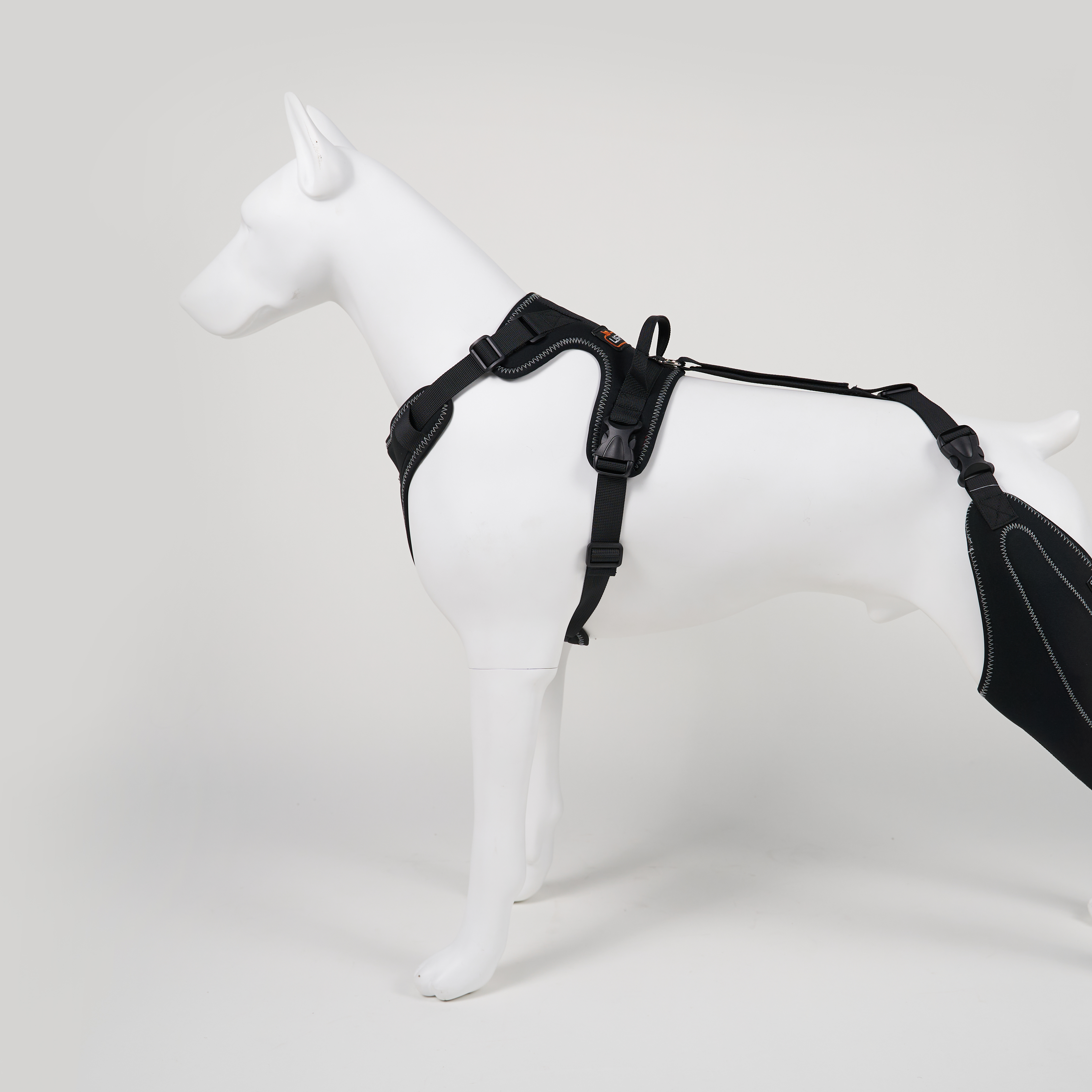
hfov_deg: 41.7
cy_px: 545
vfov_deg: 41.9
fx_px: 1428
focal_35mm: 40
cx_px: 650
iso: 100
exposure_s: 1/60
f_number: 5
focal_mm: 30
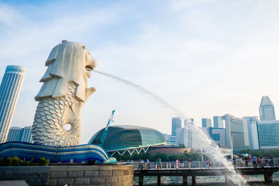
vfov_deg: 64.5
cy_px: 86
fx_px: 147
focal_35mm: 19
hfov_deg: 86.8
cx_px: 147
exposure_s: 1/125
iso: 100
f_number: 10
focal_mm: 10
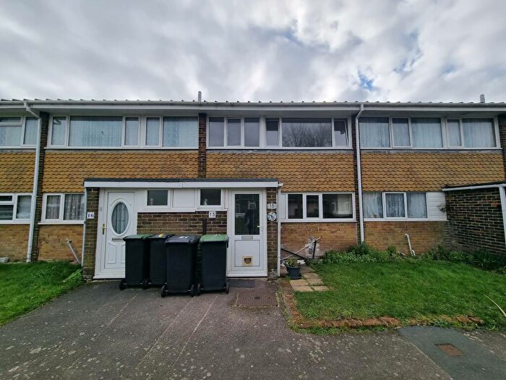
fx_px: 190
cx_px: 253
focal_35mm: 13
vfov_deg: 89.9
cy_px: 190
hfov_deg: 106.2
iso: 50
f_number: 2.2
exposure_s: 1/1208
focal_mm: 2.2
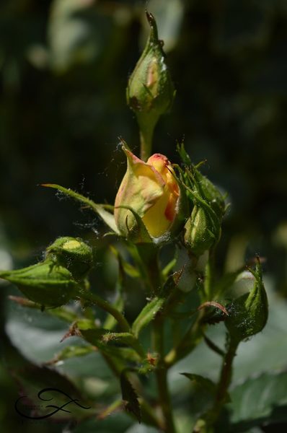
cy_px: 216
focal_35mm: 72
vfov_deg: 28.1
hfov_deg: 18.9
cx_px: 144
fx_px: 864
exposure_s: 1/800
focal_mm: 48
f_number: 5.6
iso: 100
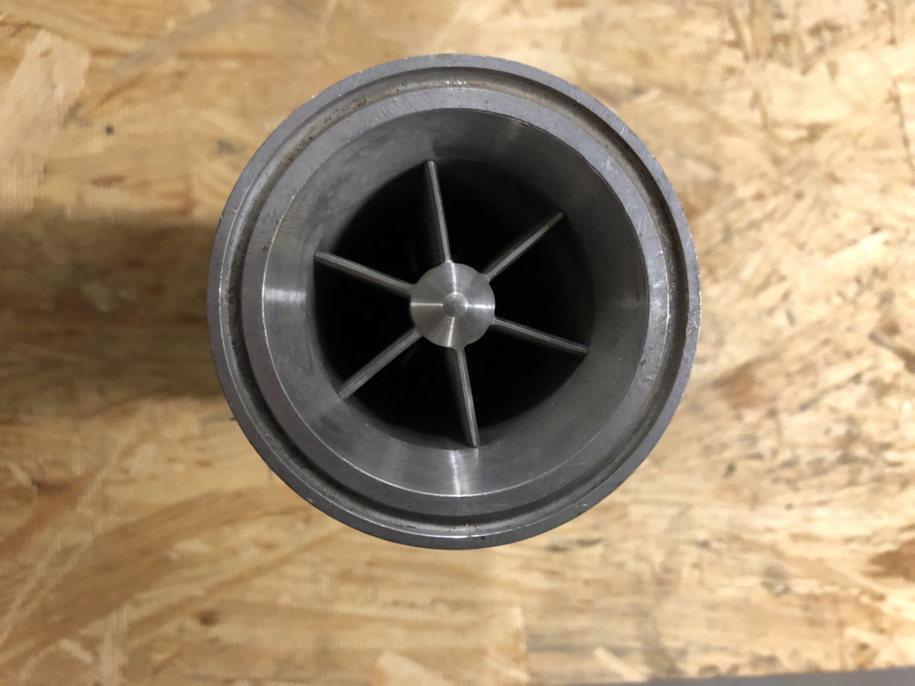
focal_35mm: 28
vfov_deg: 49.7
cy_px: 343
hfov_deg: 63.4
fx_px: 740
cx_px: 458
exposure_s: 1/15
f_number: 1.8
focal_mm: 3.99
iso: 80
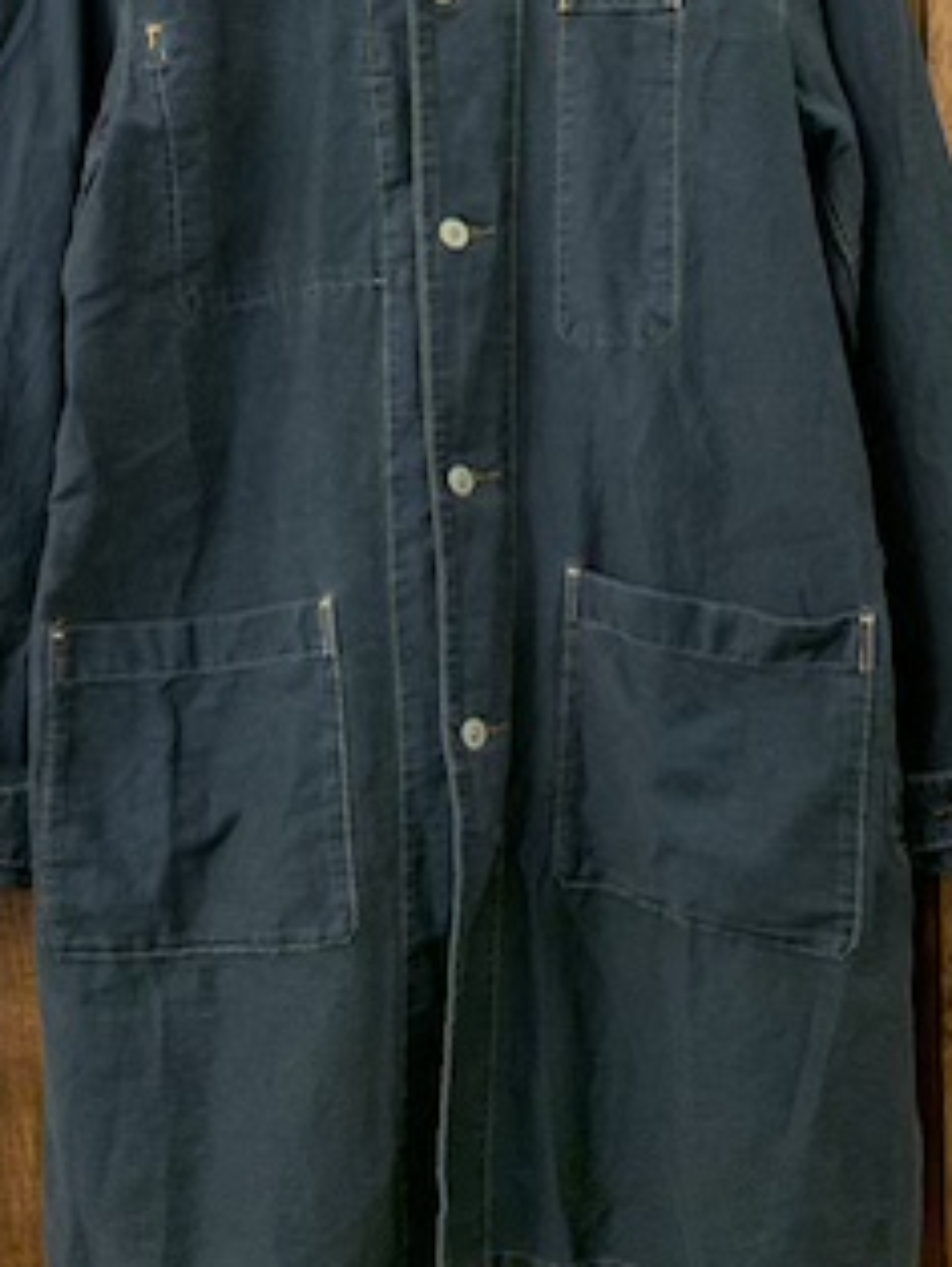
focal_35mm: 44
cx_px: 440
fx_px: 1611
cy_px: 428
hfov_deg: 32.9
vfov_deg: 42.4
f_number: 1.8
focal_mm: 4.25
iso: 500
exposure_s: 1/30
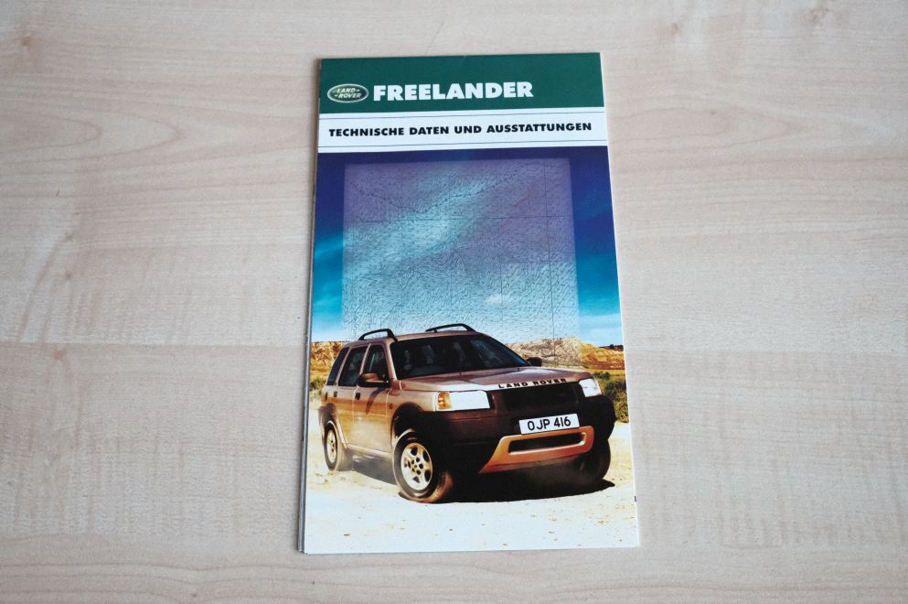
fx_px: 957
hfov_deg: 50.7
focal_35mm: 38
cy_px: 302
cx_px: 454
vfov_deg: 35.0
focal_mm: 25.4
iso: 6400
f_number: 5.6
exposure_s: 1/340
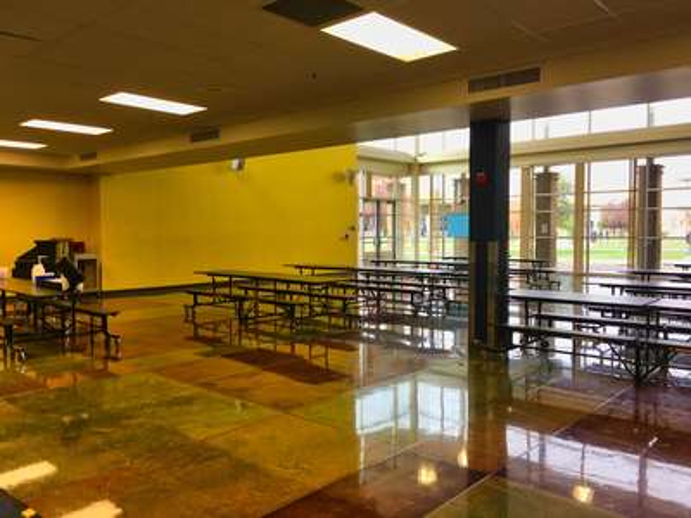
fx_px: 579
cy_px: 259
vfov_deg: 48.2
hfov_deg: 61.7
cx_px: 346
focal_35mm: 29
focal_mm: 4.15
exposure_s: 1/40
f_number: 2.2
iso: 25
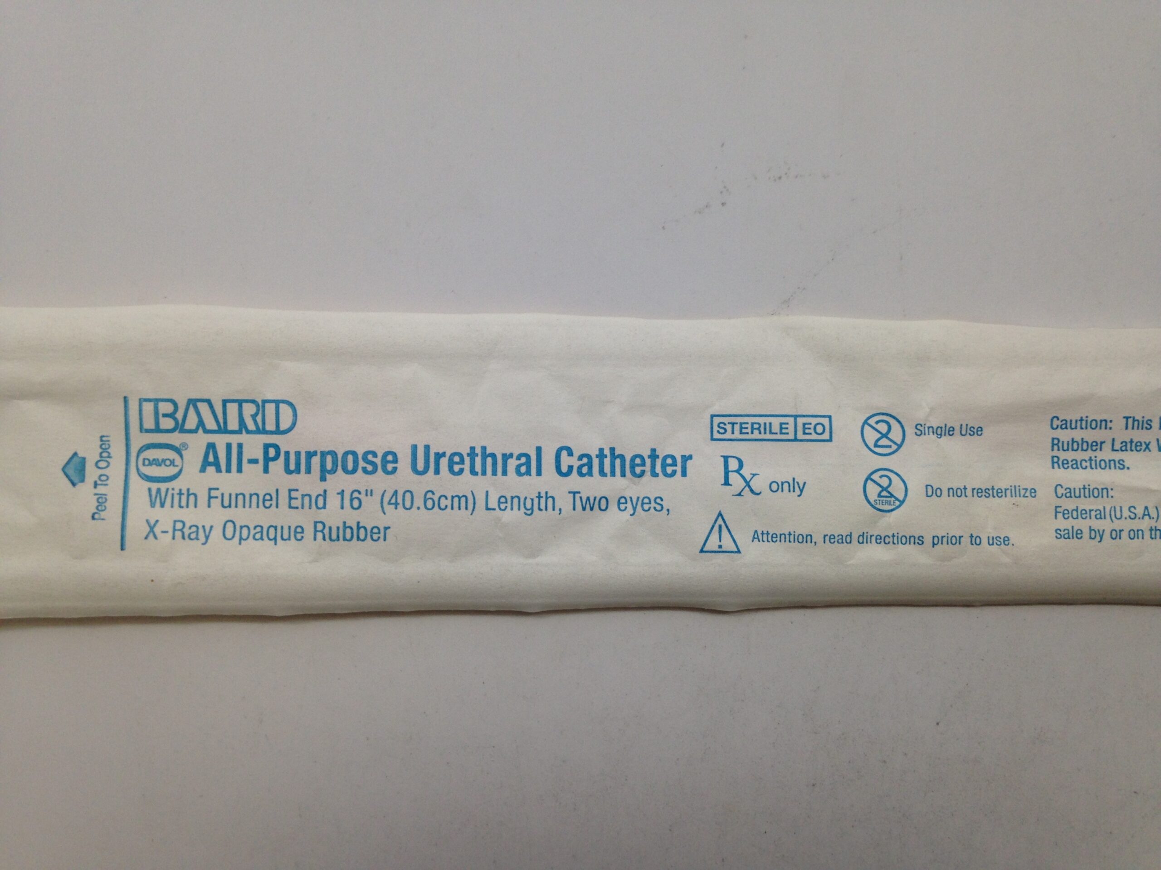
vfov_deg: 42.9
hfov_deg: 55.4
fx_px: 1107
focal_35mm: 33
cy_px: 435
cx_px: 580
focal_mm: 4.12
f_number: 2.4
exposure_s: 1/60
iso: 50
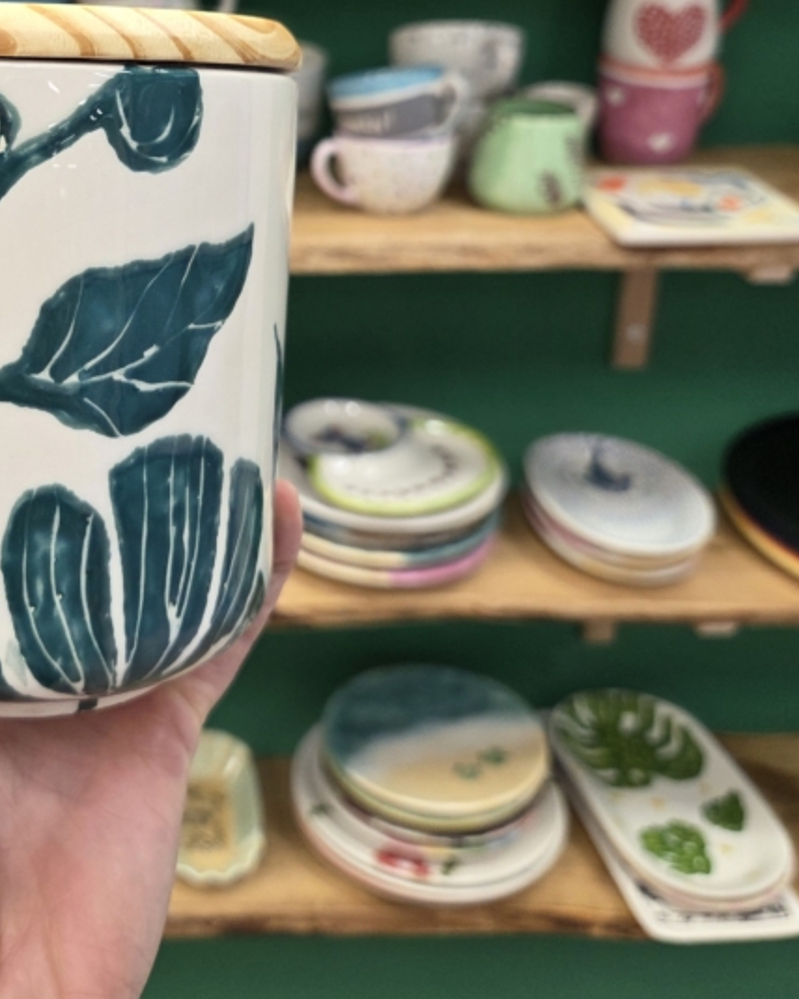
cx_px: 97
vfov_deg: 41.6
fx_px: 1271
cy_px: 250
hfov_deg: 33.3
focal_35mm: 43
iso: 200
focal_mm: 5.4
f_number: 1.8
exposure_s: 1/100
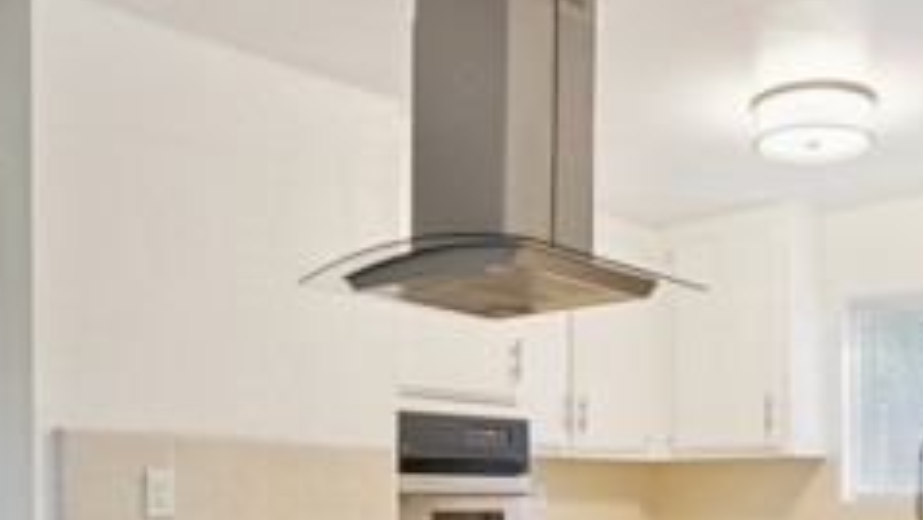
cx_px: 671
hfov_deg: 44.2
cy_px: 549
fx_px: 1102
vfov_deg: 25.0
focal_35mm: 45
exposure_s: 1/13
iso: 400
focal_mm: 16
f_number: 8
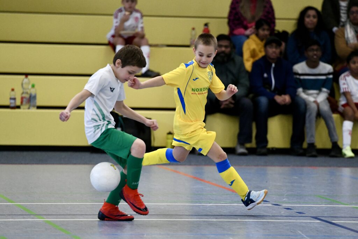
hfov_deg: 11.4
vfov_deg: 7.6
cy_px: 120
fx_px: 1790
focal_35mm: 180
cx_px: 179
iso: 8000
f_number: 2.8
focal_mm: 180
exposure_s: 1/1600
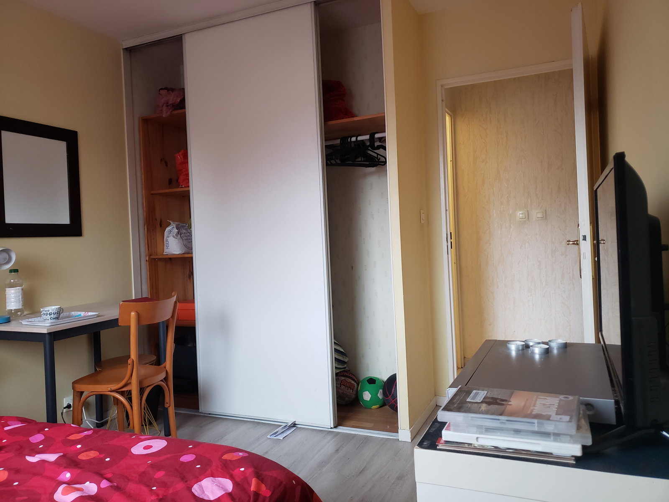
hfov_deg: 67.3
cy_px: 251
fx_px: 502
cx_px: 334
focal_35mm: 26
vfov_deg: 53.1
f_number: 1.5
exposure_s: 1/37
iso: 250
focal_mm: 4.3
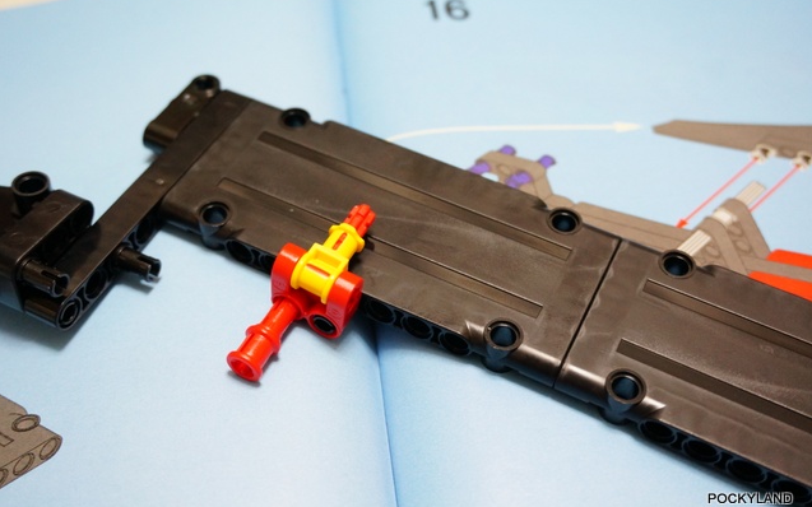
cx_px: 405
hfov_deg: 46.2
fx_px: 951
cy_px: 252
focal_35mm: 43
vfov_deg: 29.9
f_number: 4.5
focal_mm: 28
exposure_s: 1/30
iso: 1600
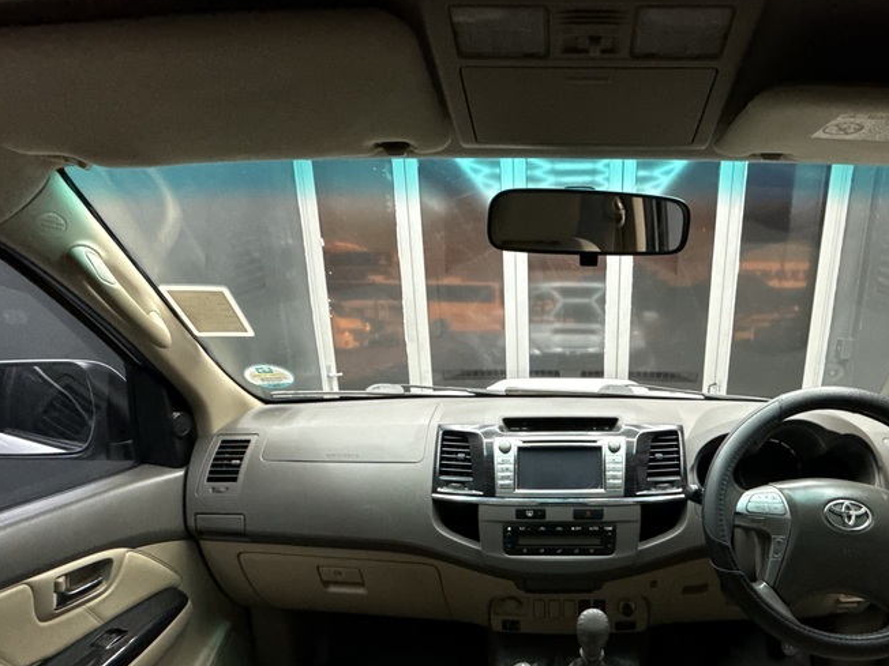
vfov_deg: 58.6
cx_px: 564
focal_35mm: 22
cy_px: 482
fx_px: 565
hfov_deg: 74.8
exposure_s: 1/50
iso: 400
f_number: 2.2
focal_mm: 2.22
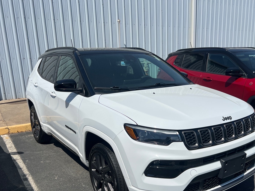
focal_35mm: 35
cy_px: 127
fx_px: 258
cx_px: 149
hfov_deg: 52.4
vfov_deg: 40.2
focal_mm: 5.7
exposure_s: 1/11364
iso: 50
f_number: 1.5
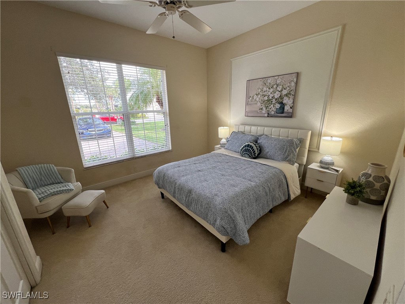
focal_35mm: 13
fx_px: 152
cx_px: 202
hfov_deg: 106.2
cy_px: 152
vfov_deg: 89.9
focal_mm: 1.57
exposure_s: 1/99
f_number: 1.8
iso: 80
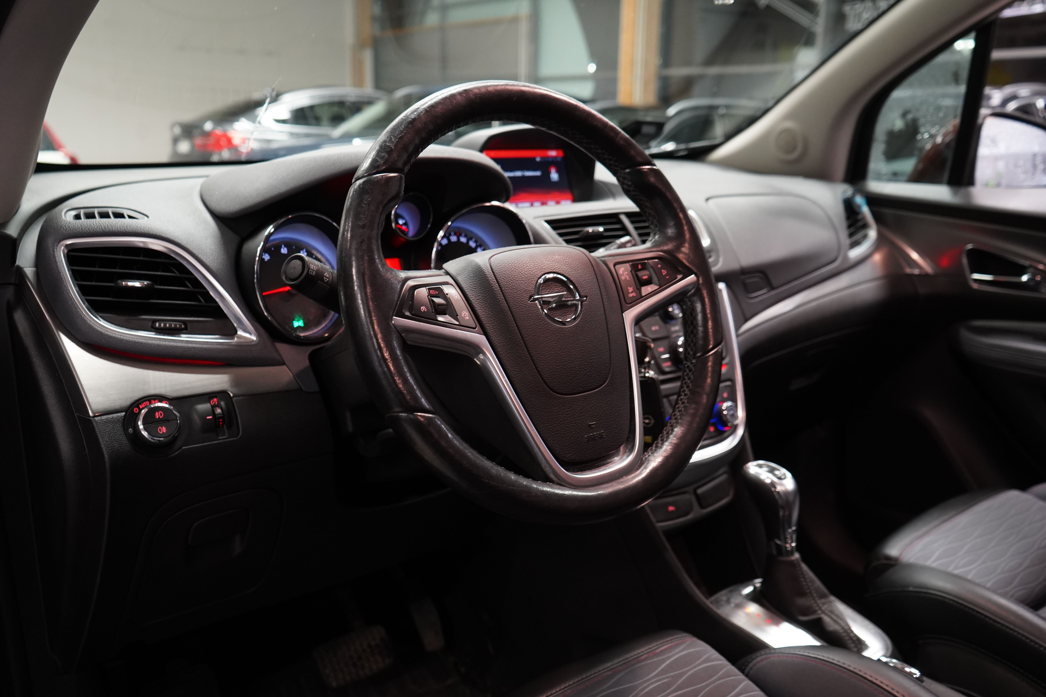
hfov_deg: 63.7
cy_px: 348
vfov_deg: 45.0
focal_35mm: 29
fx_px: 843
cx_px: 523
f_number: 5
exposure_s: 1/20
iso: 3200
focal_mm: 29
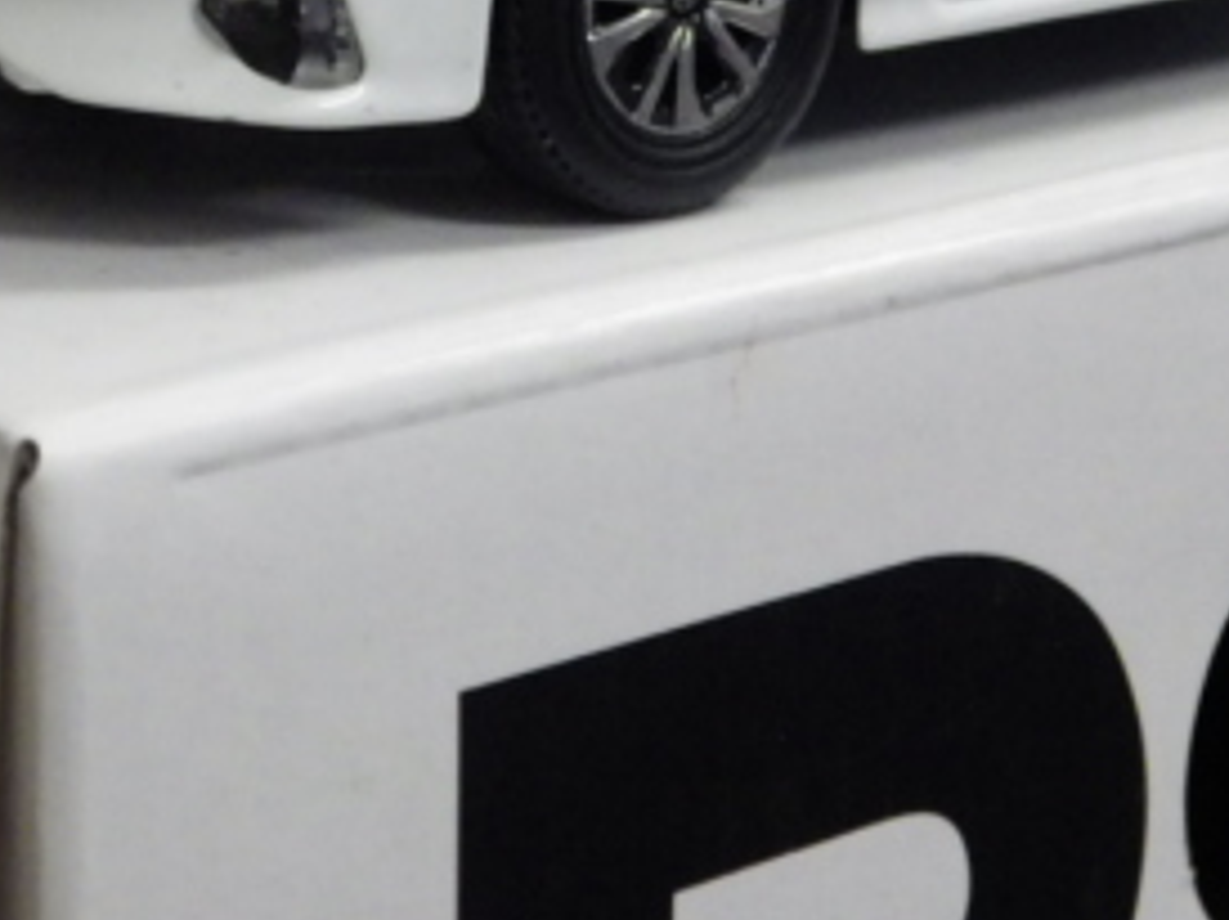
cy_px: -13
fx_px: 4895
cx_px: 794
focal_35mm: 138
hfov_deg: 14.3
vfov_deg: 10.6
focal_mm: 10.7
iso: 800
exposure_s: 1/60
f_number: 4
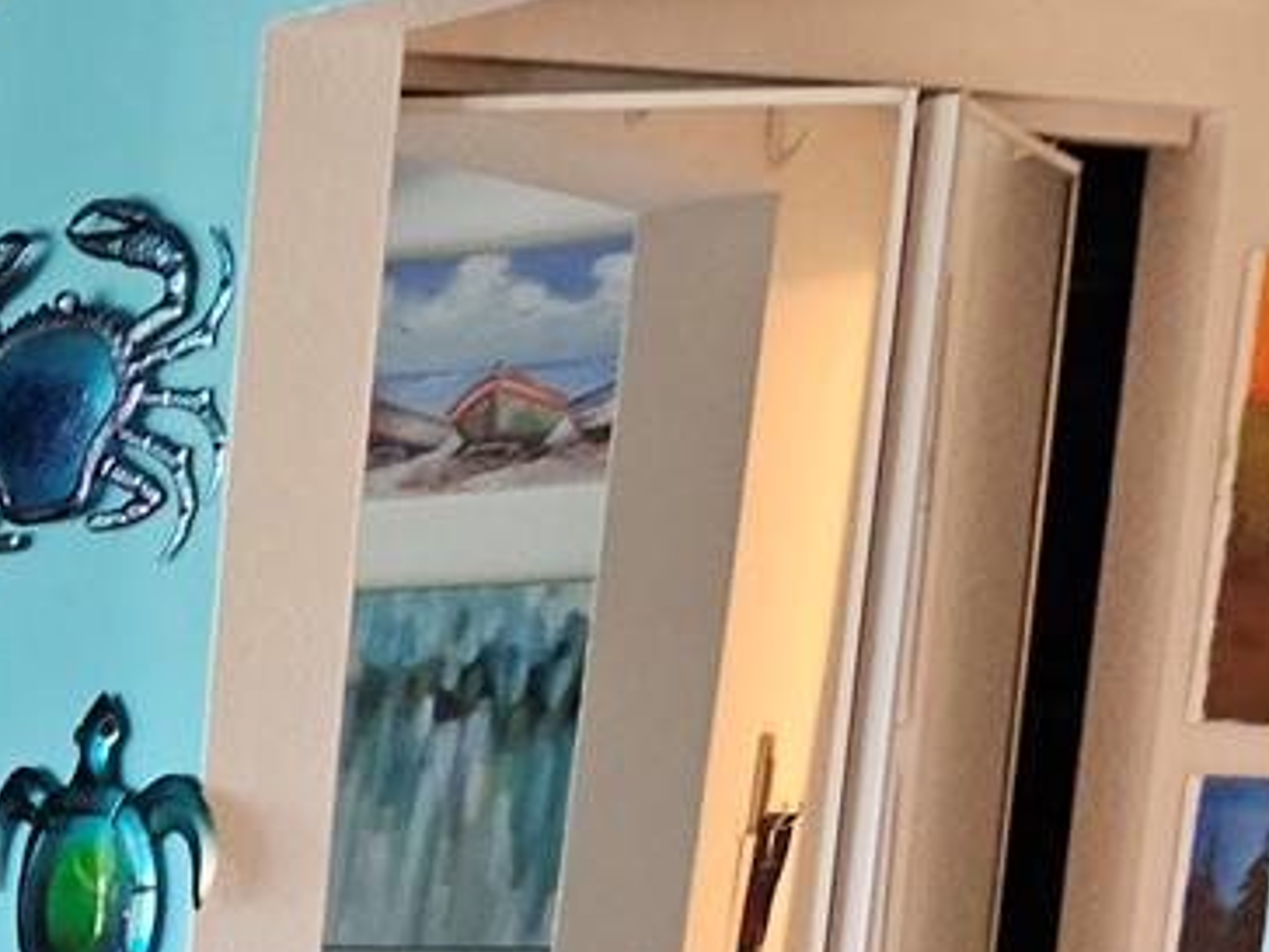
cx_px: -1217
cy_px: 1360
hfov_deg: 15.7
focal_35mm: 101
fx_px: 3703
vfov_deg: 13.9
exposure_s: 1/38
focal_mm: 6.3
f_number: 1.7
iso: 400
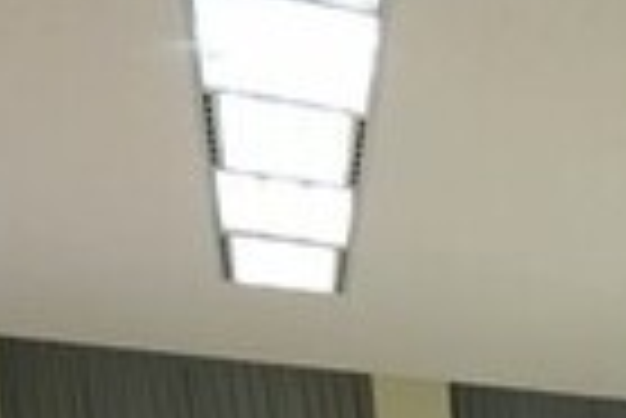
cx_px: 1383
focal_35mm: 104
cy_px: 1164
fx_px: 1810
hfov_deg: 14.7
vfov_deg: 10.4
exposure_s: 1/30
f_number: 2.8
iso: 320
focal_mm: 17
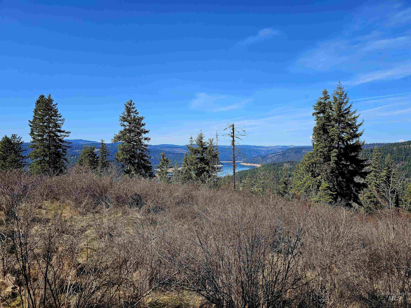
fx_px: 273
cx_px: 206
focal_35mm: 23
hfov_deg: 73.9
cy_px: 154
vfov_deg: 58.9
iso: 10
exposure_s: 1/769
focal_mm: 6.3
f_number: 1.7
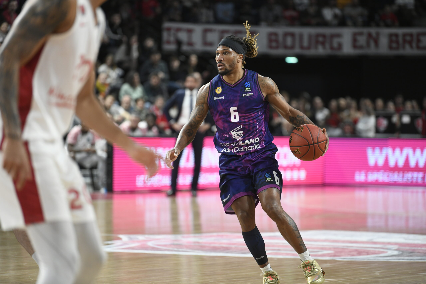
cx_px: 213
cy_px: 142
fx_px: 2130
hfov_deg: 11.4
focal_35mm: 180
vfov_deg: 7.6
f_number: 2.8
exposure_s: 1/640
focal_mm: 180
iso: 1600
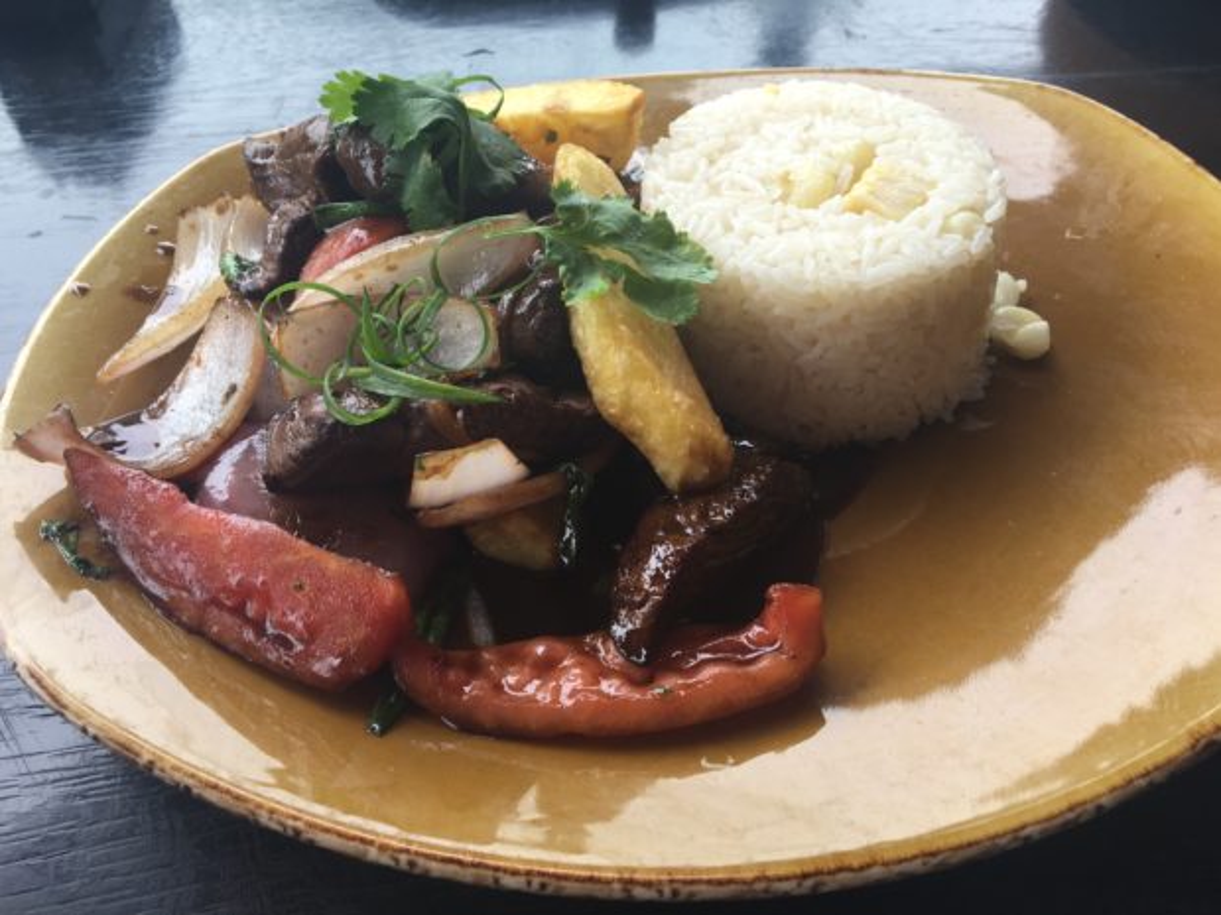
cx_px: 610
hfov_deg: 61.7
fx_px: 1023
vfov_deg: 48.2
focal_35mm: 29
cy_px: 458
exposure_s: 1/135
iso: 25
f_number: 2.2
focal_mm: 4.15
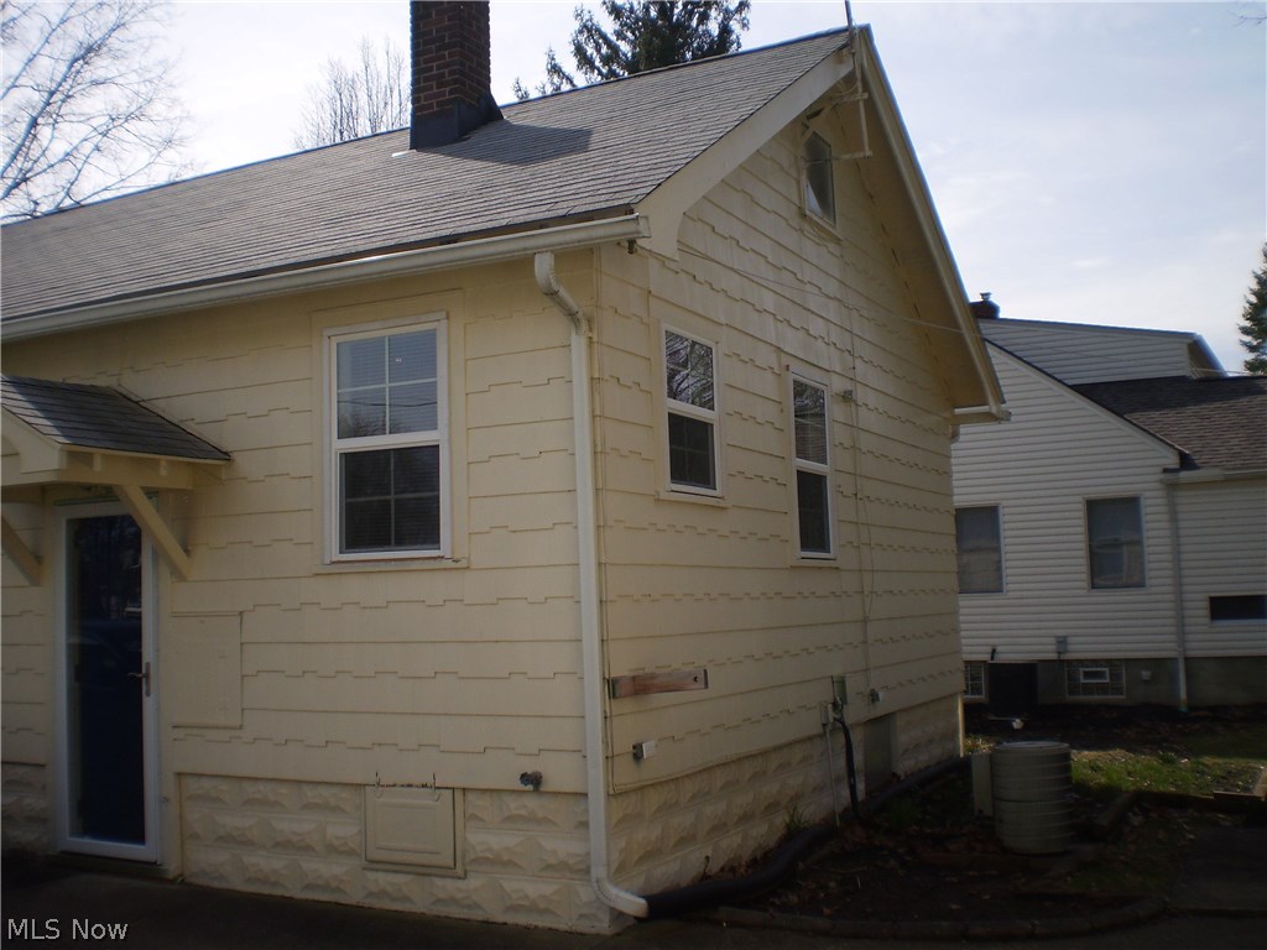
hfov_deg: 51.4
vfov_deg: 39.7
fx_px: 1318
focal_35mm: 36
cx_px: 634
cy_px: 475
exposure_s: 1/800
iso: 64
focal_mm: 6.3
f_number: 4.6
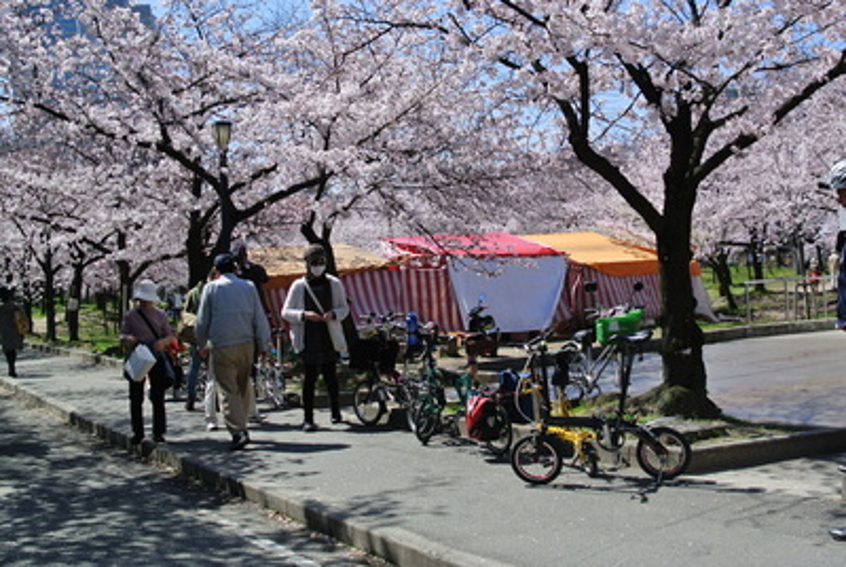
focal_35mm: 49
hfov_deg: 40.3
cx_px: 423
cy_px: 284
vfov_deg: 27.6
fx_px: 1153
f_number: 4.5
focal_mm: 18.5
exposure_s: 1/640
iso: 100
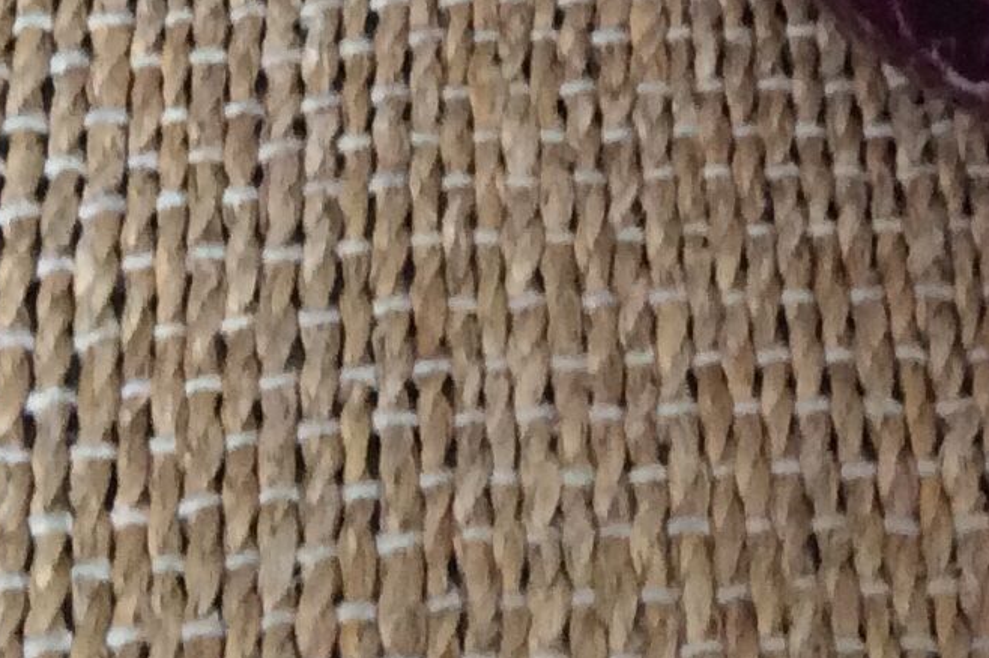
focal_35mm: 131
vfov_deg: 9.8
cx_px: 727
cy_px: -619
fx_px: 3597
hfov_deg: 15.6
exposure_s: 1/25
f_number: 2.4
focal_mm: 3.3
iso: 160
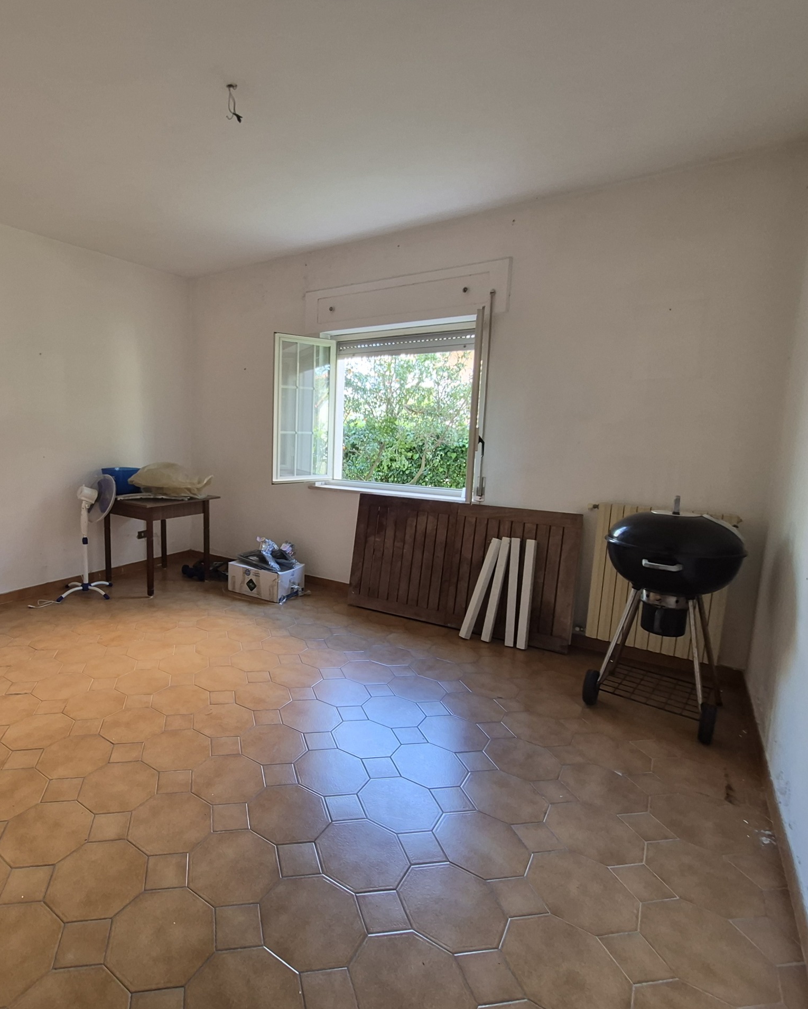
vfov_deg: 89.6
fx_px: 508
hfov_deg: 74.8
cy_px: 505
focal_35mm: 17
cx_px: 275
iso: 125
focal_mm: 1.74
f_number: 2.2
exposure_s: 1/50
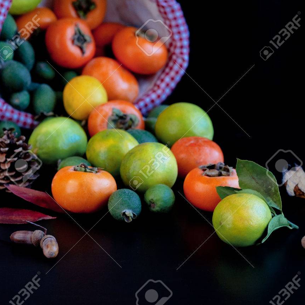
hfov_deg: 10.7
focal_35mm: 164
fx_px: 1631
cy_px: 153
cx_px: 216
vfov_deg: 10.7
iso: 200
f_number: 5
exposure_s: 1/125
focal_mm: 85
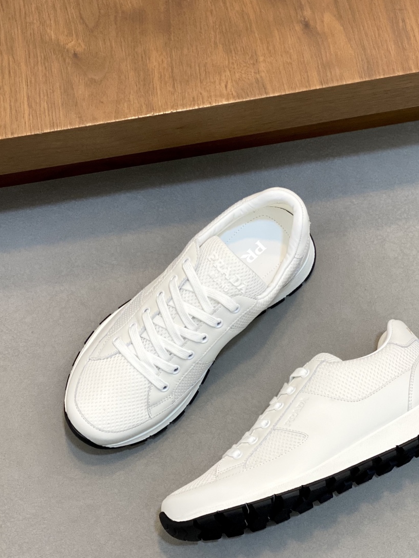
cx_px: 228
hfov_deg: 21.3
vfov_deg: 28.1
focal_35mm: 69
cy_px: 341
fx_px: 1113
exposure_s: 1/100
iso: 80
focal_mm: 6
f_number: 2
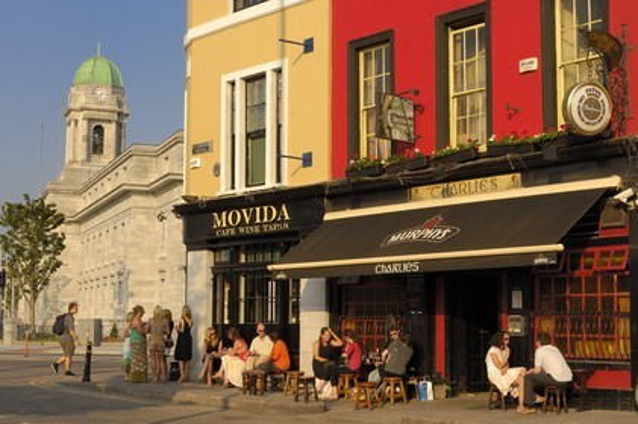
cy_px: 212
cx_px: 319
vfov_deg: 23.7
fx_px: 1009
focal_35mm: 57
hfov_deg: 35.1
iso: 100
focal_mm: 38
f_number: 8.5
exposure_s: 1/160
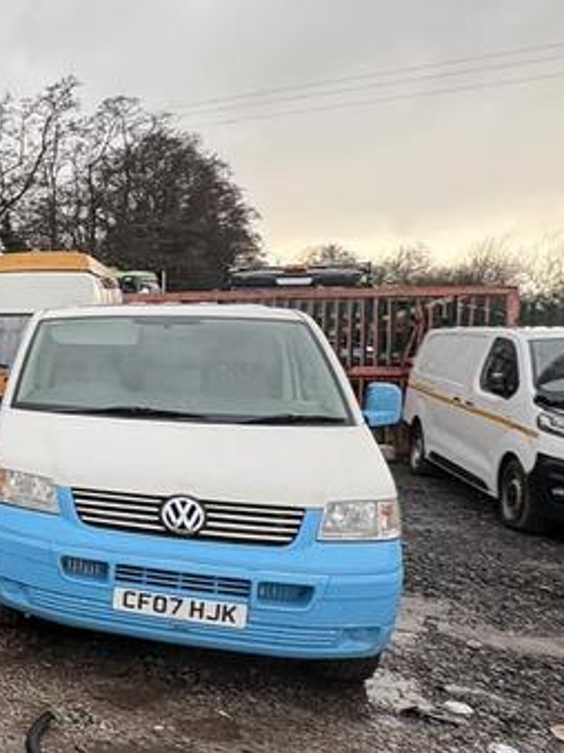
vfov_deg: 50.1
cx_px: -298
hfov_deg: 26.7
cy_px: 415
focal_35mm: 37
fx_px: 804
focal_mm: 2.22
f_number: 2.2
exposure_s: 1/99
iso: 80
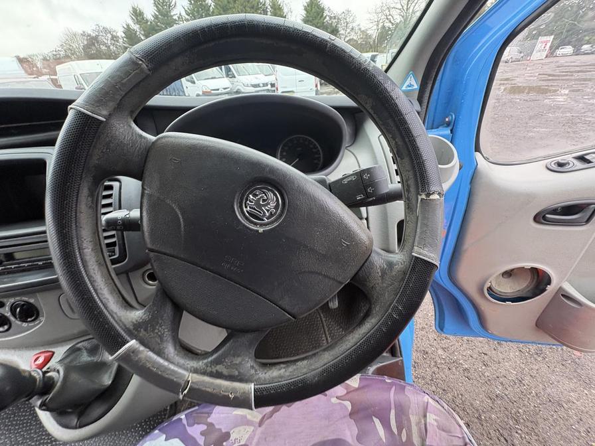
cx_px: 298
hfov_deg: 102.1
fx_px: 241
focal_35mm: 14
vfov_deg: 85.7
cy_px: 223
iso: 320
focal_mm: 2.22
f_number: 2.2
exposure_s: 1/60
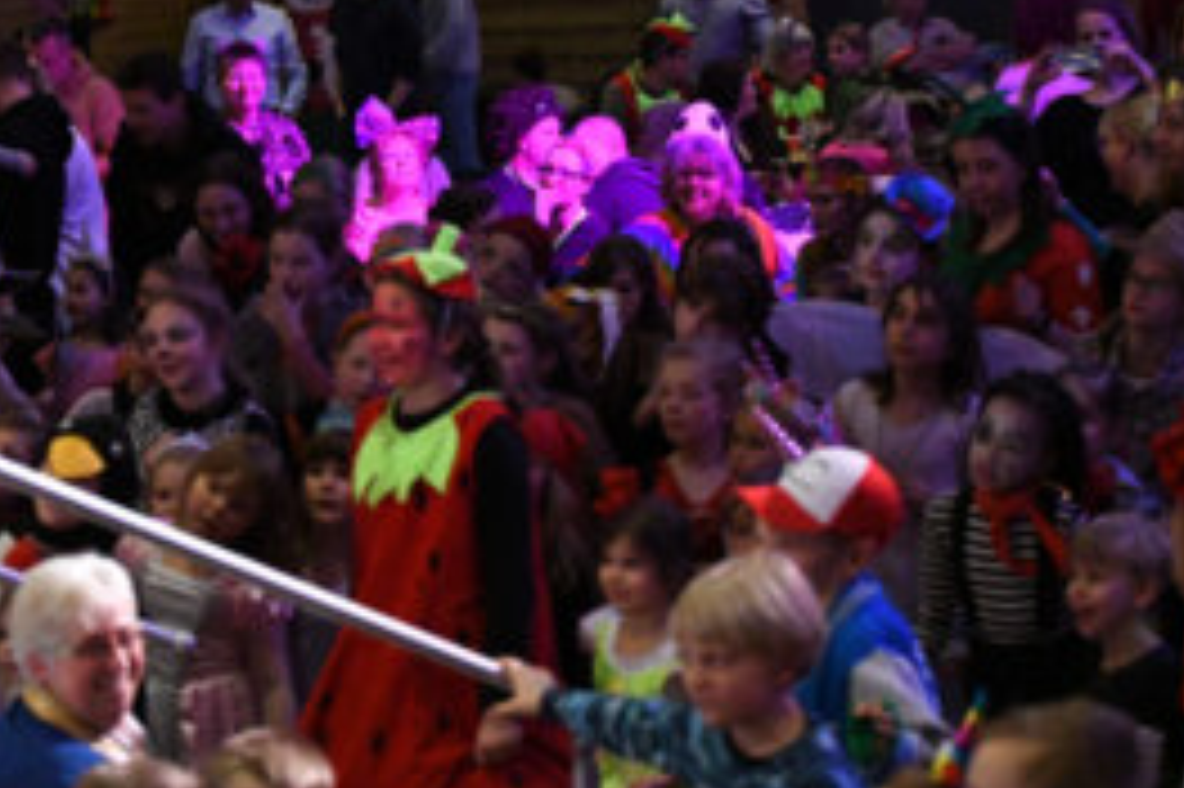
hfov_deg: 11.6
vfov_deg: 7.7
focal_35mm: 178
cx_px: 558
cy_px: 367
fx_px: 5850
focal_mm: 78
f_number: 3.2
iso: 12800
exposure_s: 1/500
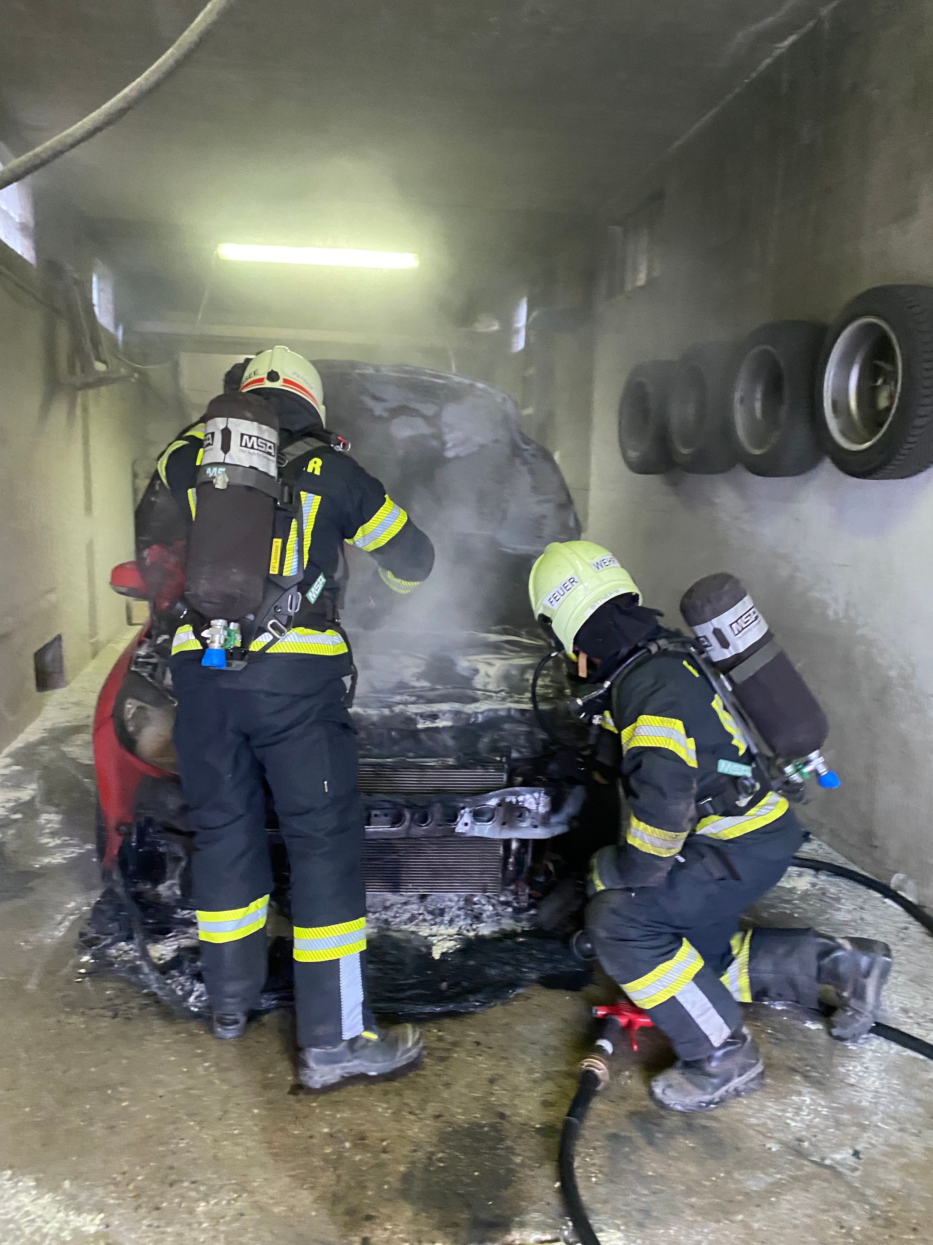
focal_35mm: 26
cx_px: 466
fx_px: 934
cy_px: 622
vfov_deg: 67.3
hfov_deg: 53.1
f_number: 1.8
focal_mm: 4.25
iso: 500
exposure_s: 1/33
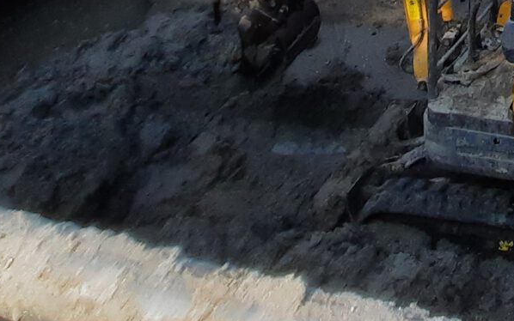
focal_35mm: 59
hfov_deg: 29.5
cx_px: 623
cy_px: -447
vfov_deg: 14.5
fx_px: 827
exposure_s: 1/799
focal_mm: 1.74
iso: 40
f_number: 2.2
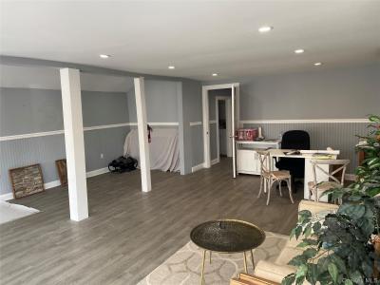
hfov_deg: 67.3
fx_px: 285
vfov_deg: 53.1
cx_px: 190
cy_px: 142
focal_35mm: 26
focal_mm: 4.25
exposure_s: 1/121
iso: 100
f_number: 1.8
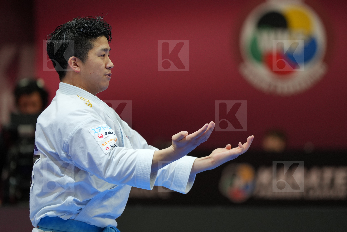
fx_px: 2891
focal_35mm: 300
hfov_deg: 6.9
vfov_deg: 4.6
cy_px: 116
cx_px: 174
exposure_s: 1/500
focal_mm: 200
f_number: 2.8
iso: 640
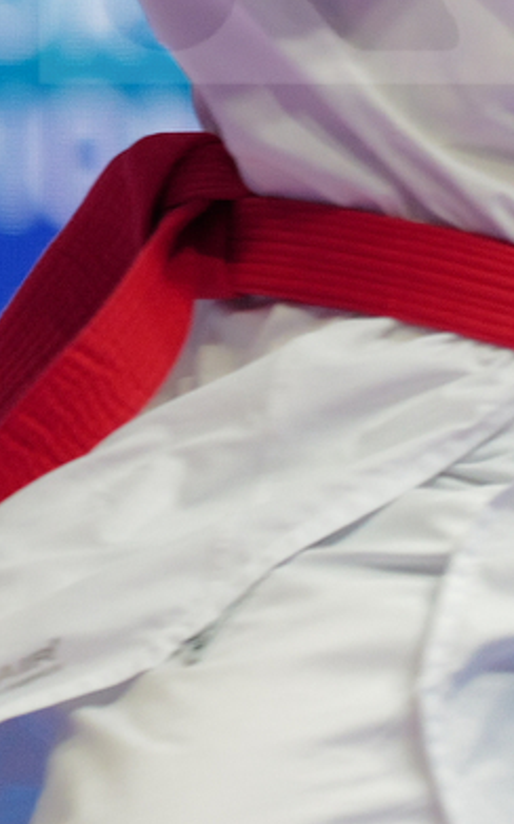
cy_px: -148
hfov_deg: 1.2
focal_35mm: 1139
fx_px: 25557
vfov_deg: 1.8
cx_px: -592
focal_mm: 175
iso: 1600
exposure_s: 1/1000
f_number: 2.8
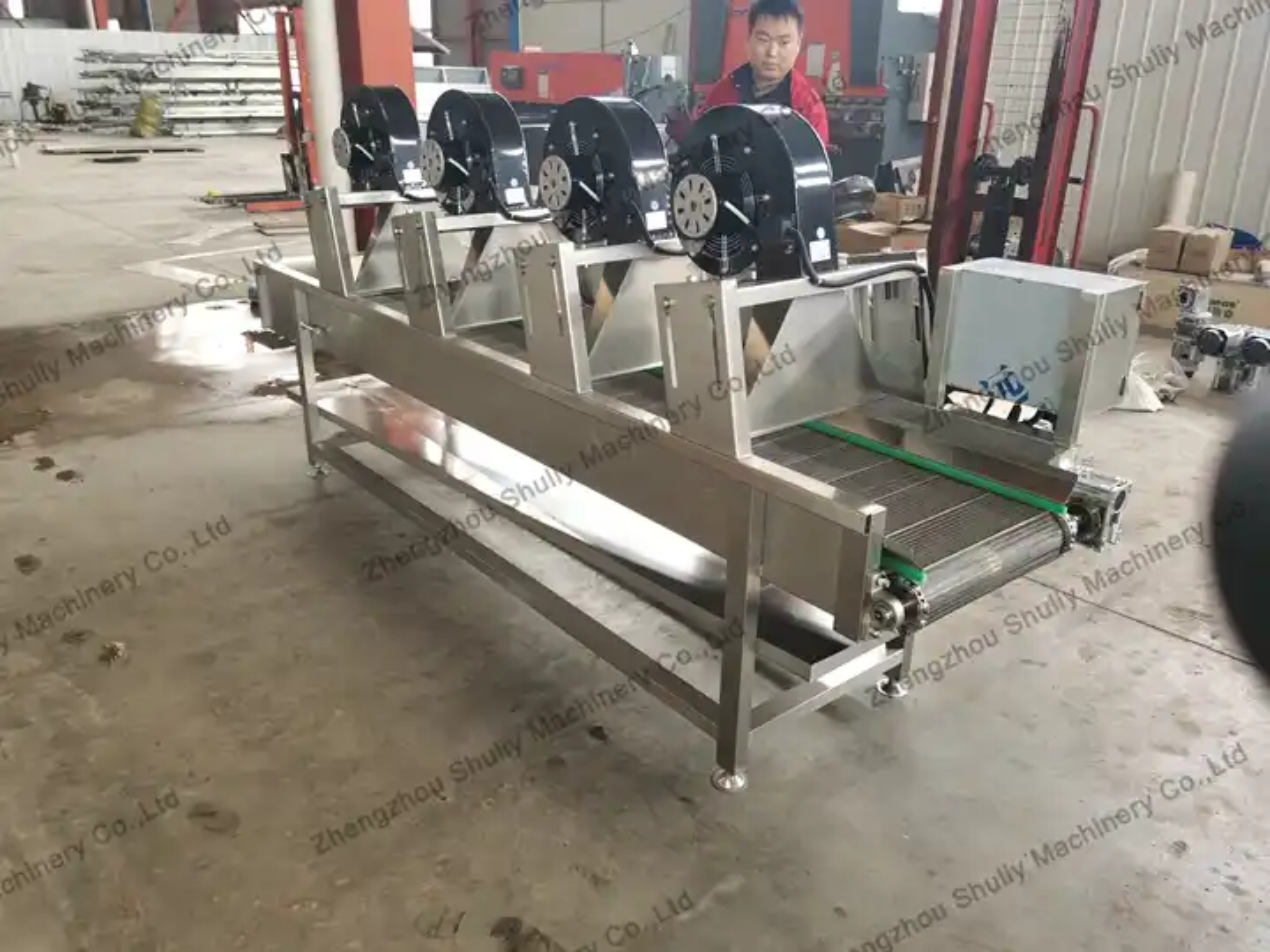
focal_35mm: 27
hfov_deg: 65.3
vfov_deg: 51.4
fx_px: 991
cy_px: 476
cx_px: 635
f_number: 1.6
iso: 125
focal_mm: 5.56
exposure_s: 1/50
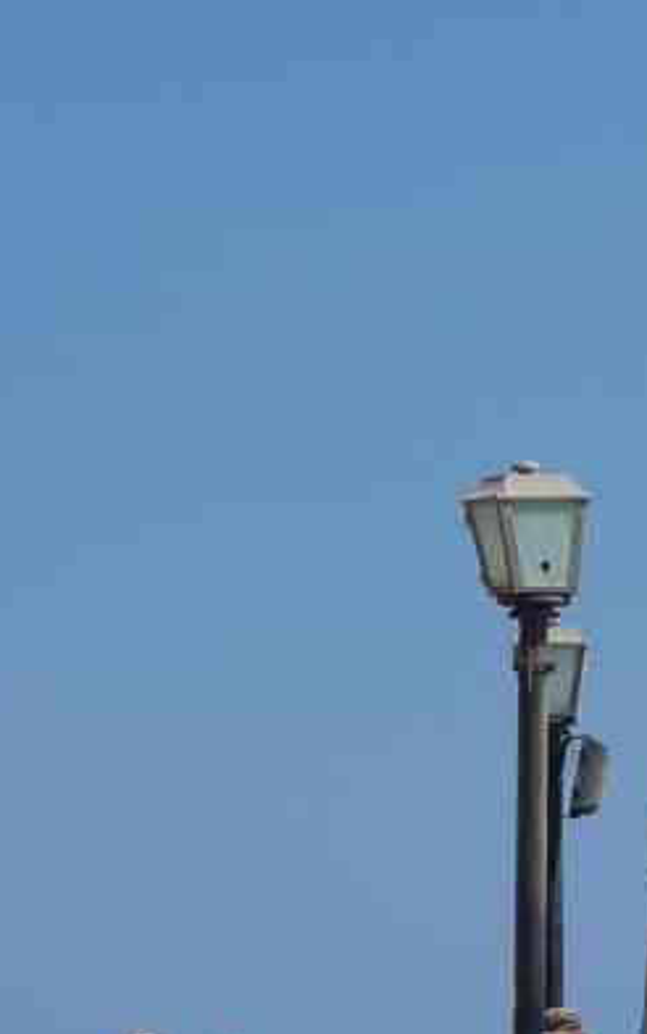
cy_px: 891
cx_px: 805
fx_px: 9308
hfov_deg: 4.0
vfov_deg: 6.3
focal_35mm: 330
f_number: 9
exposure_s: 1/125
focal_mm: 85
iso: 200
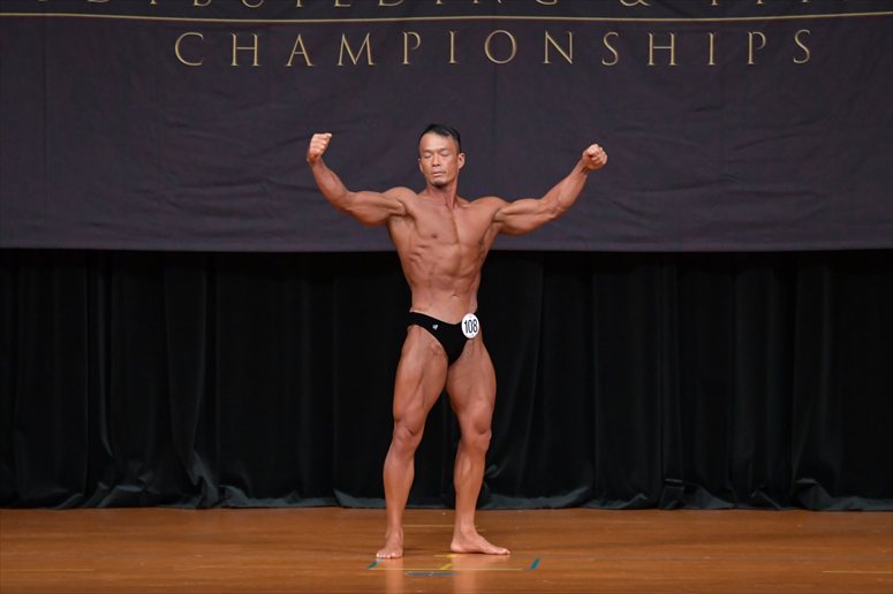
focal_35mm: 255
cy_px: 297
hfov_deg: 8.1
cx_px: 446
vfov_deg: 5.4
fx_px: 6322
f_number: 5.6
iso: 4000
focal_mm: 170
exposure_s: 1/400
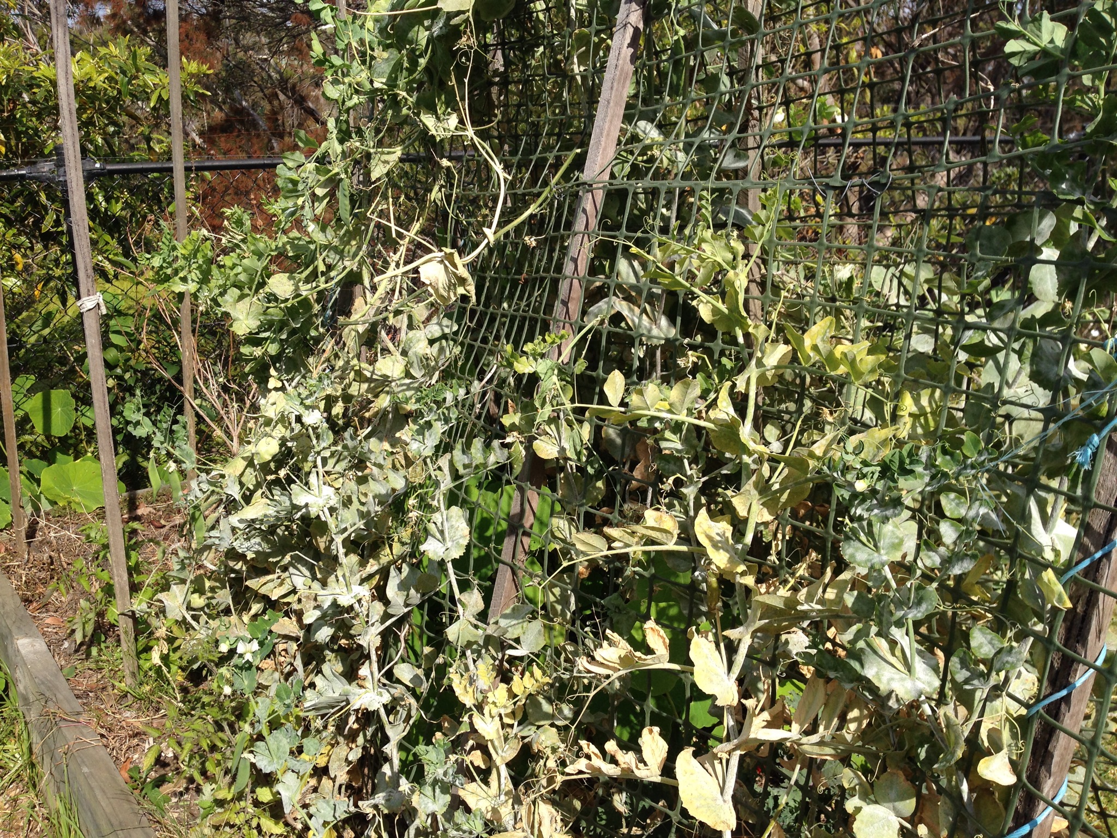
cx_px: 558
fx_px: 1065
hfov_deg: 55.4
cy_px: 419
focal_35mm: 33
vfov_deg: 42.9
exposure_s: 1/1466
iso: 50
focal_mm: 4.12
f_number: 2.4
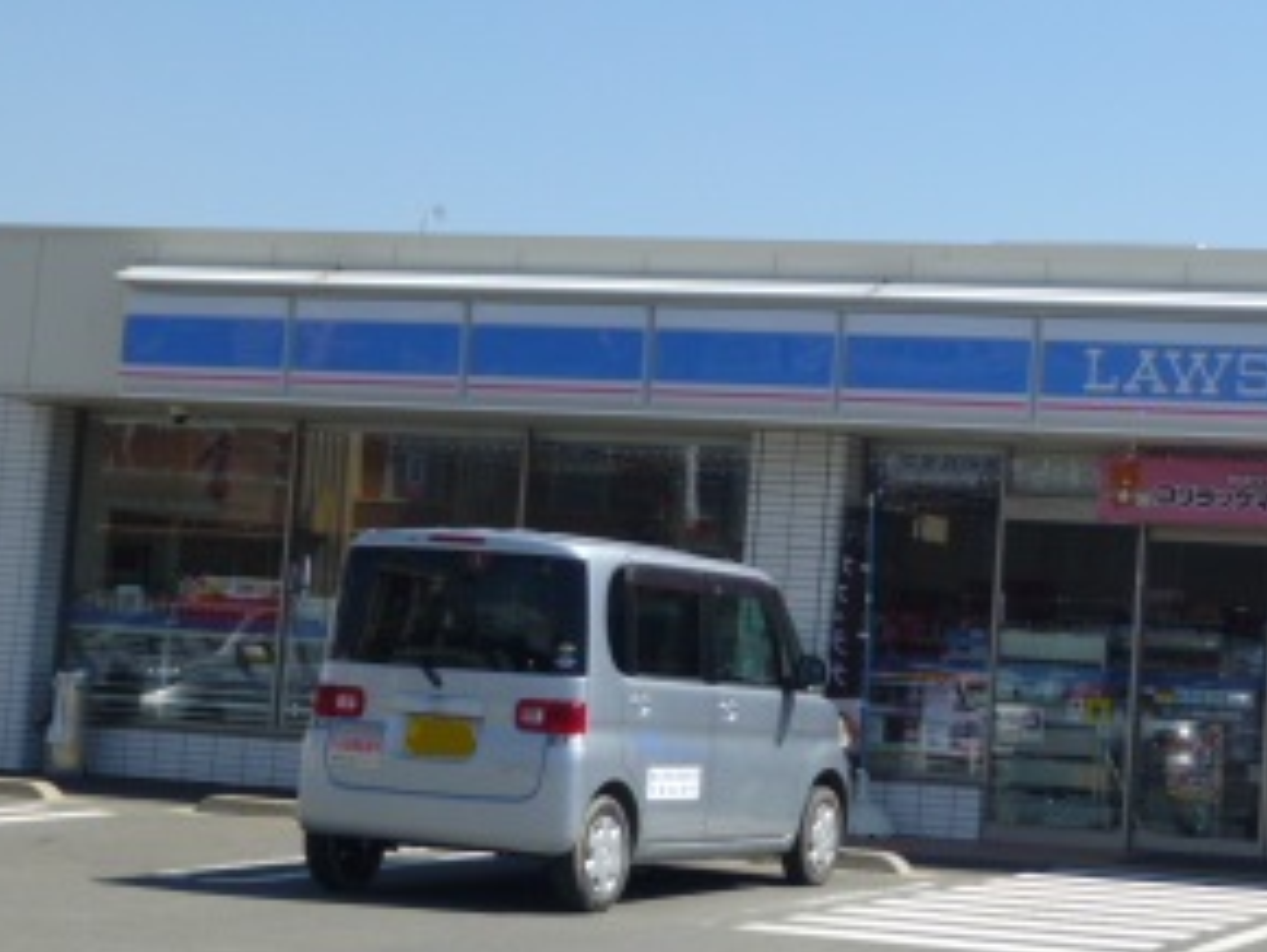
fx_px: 3150
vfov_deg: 17.2
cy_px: 410
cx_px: 1219
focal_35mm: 86
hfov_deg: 22.0
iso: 100
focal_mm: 6.9
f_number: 3.7
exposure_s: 1/1000
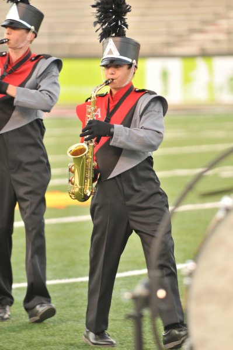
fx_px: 2917
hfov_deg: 4.6
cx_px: 116
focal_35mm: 300
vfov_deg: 6.9
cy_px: 175
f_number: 2.8
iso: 200
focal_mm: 200
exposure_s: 1/100
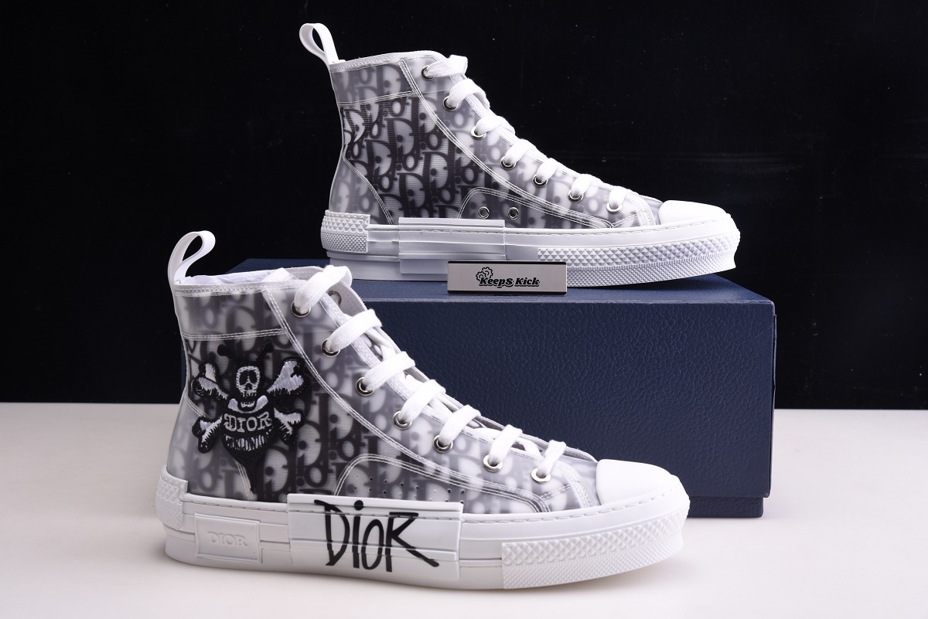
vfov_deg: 24.6
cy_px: 310
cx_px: 464
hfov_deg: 36.2
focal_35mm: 55
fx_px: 1418
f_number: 11
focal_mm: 55
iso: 100
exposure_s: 1/125
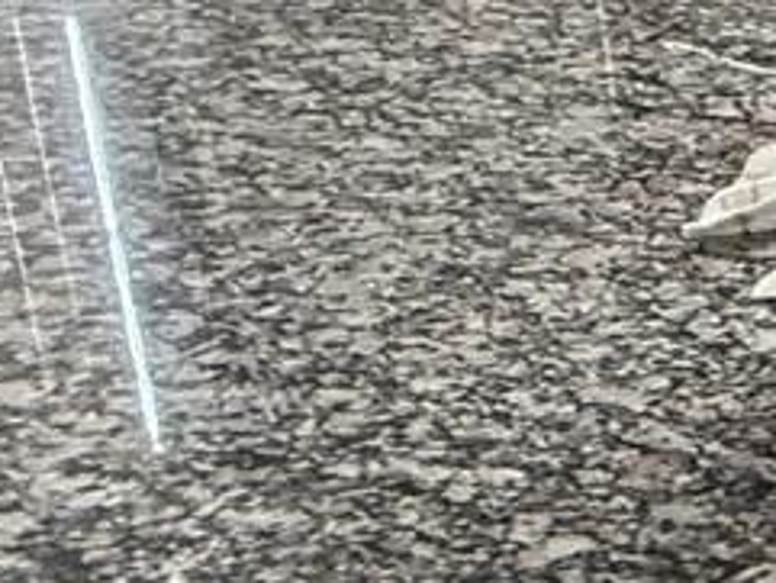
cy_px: -77
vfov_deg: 15.4
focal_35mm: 93
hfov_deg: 15.3
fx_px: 2086
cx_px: 1703
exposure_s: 1/60
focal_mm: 2.22
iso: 200
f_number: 2.2
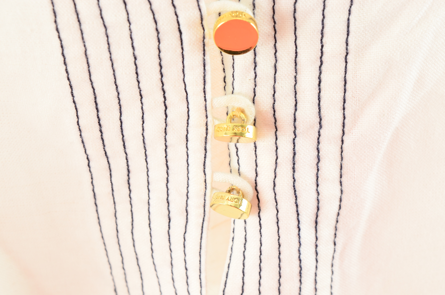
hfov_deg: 24.7
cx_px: 222
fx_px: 1018
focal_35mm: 82
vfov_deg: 16.5
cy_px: 148
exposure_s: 1/60
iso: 320
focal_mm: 55
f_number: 13
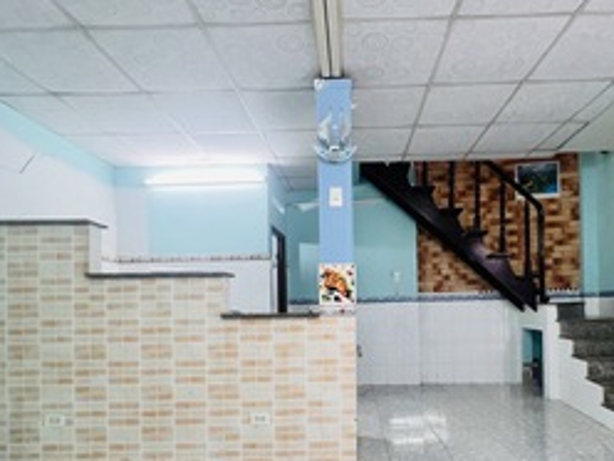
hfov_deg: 78.5
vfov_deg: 61.9
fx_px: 372
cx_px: 354
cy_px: 307
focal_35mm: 21
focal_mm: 1.57
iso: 200
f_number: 1.8
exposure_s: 1/50
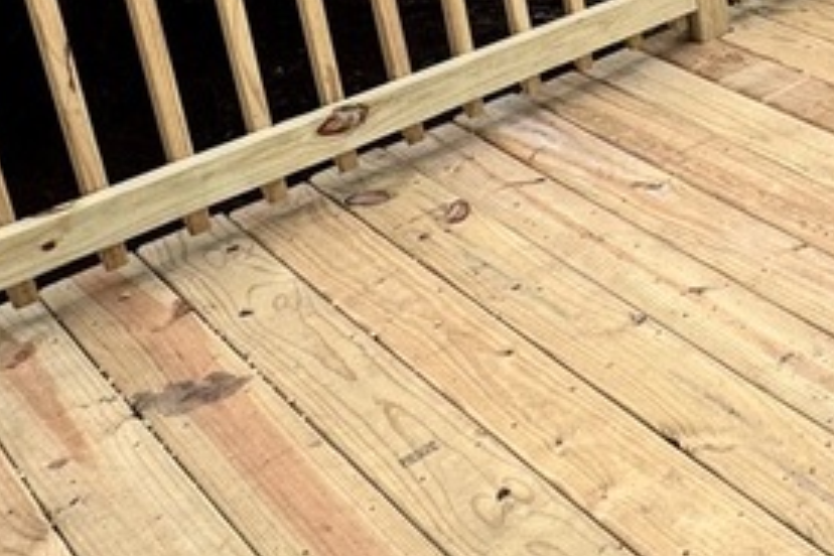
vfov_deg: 21.4
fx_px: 1320
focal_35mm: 57
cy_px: -175
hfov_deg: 27.9
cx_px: 1133
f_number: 2.2
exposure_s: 1/191
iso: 40
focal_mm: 2.22
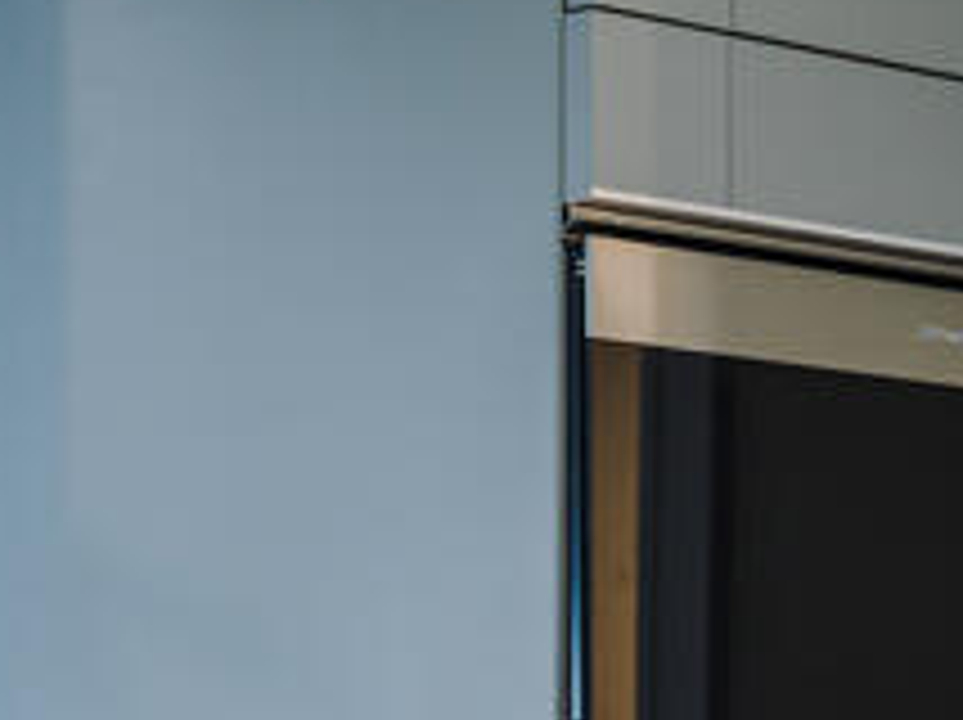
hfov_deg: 11.0
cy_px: 1170
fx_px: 5002
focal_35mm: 180
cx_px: 441
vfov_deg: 8.0
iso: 320
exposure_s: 1/40
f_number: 2.8
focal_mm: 50
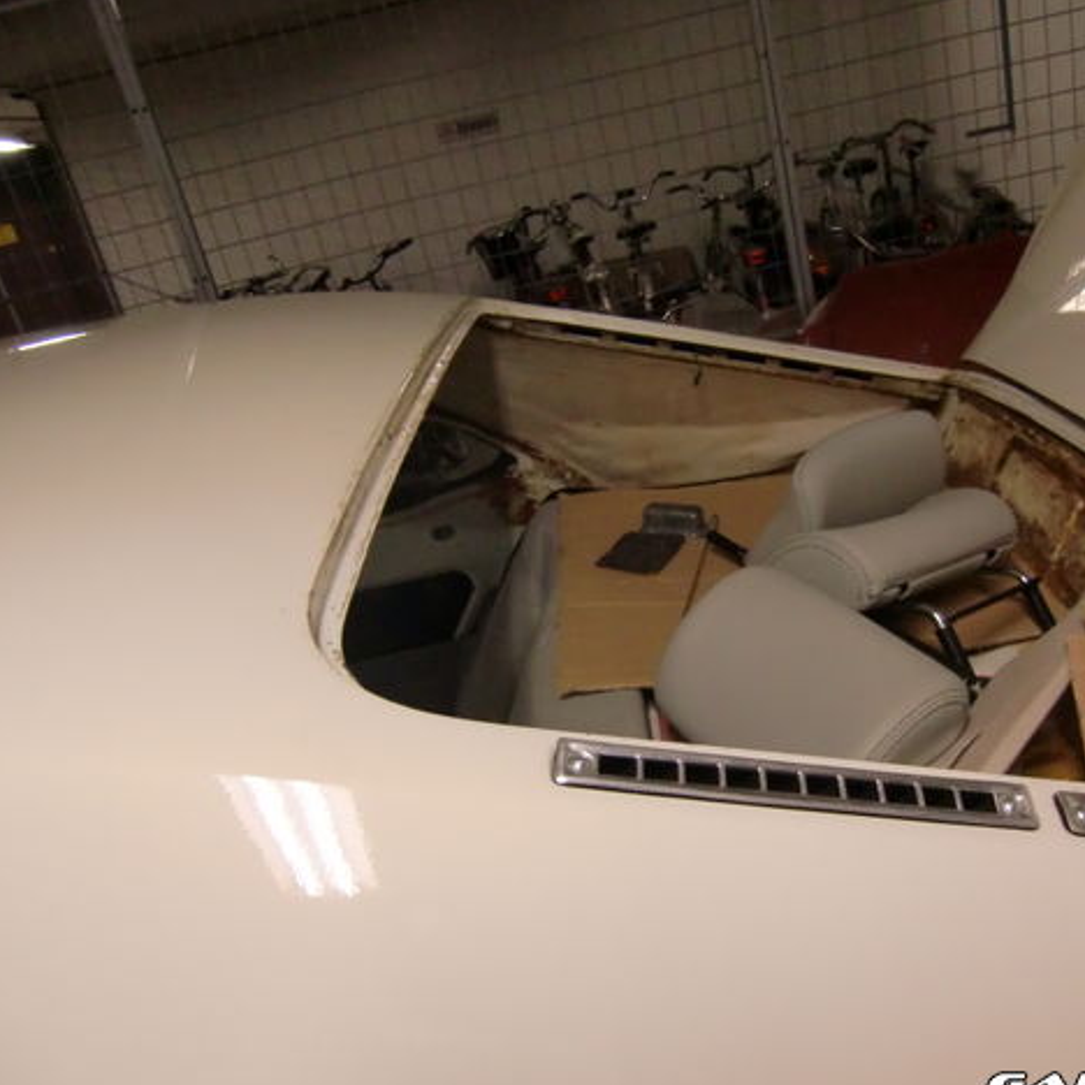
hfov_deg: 55.3
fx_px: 1028
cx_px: 642
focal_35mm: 29
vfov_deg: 55.6
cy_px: 552
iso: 320
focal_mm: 4.3
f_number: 3.2
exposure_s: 1/60
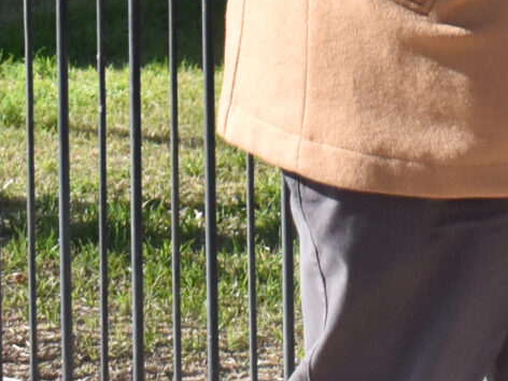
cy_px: -516
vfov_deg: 7.2
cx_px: 809
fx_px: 2871
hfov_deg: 9.8
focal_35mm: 196
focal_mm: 25
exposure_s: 1/3200
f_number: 4.5
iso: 900
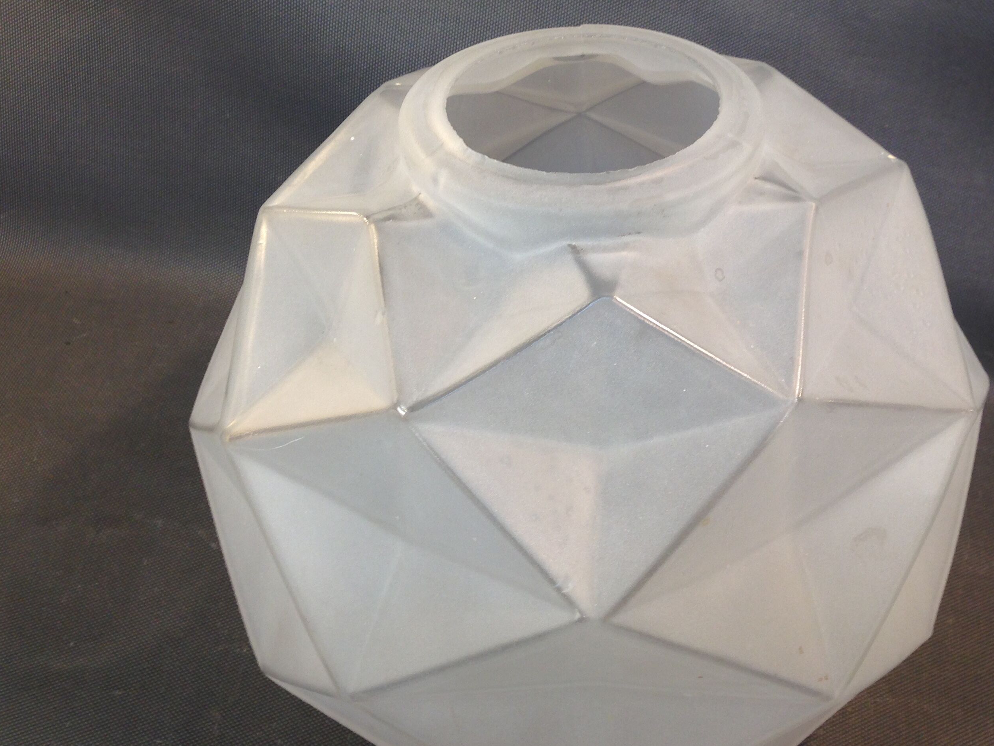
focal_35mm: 43
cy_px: 327
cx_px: 614
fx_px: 1235
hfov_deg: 43.5
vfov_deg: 33.6
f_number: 2.4
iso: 50
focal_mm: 4.12
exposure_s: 1/40
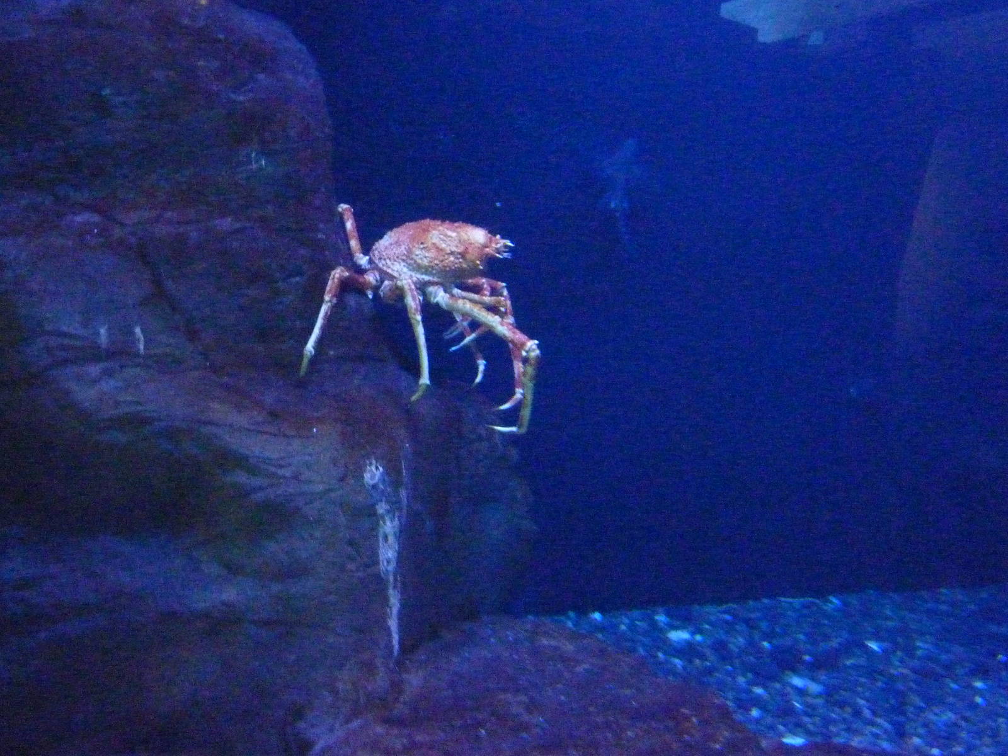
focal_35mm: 30
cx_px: 504
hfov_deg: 60.0
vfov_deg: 46.8
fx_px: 874
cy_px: 378
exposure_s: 1/4
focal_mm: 5
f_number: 3.4
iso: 1600
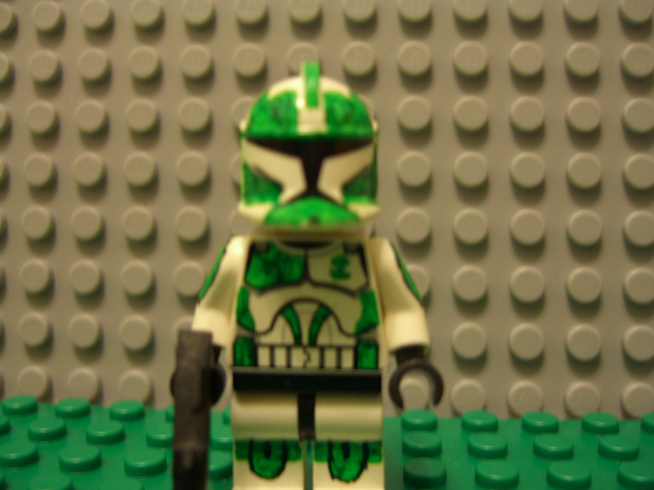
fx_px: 718
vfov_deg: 37.7
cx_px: 327
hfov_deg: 49.0
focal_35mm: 38
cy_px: 245
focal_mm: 7.9
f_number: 2.8
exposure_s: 1/8
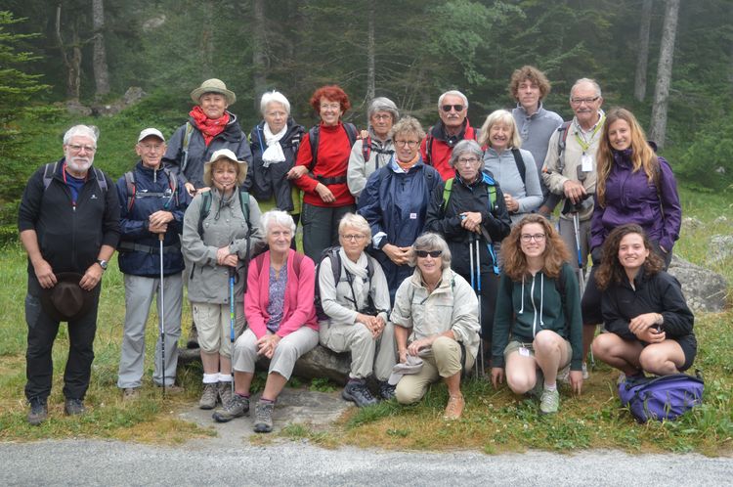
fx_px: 1037
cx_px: 366
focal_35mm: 51
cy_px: 244
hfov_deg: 38.9
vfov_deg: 26.4
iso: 180
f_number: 5.6
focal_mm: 34
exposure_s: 1/125
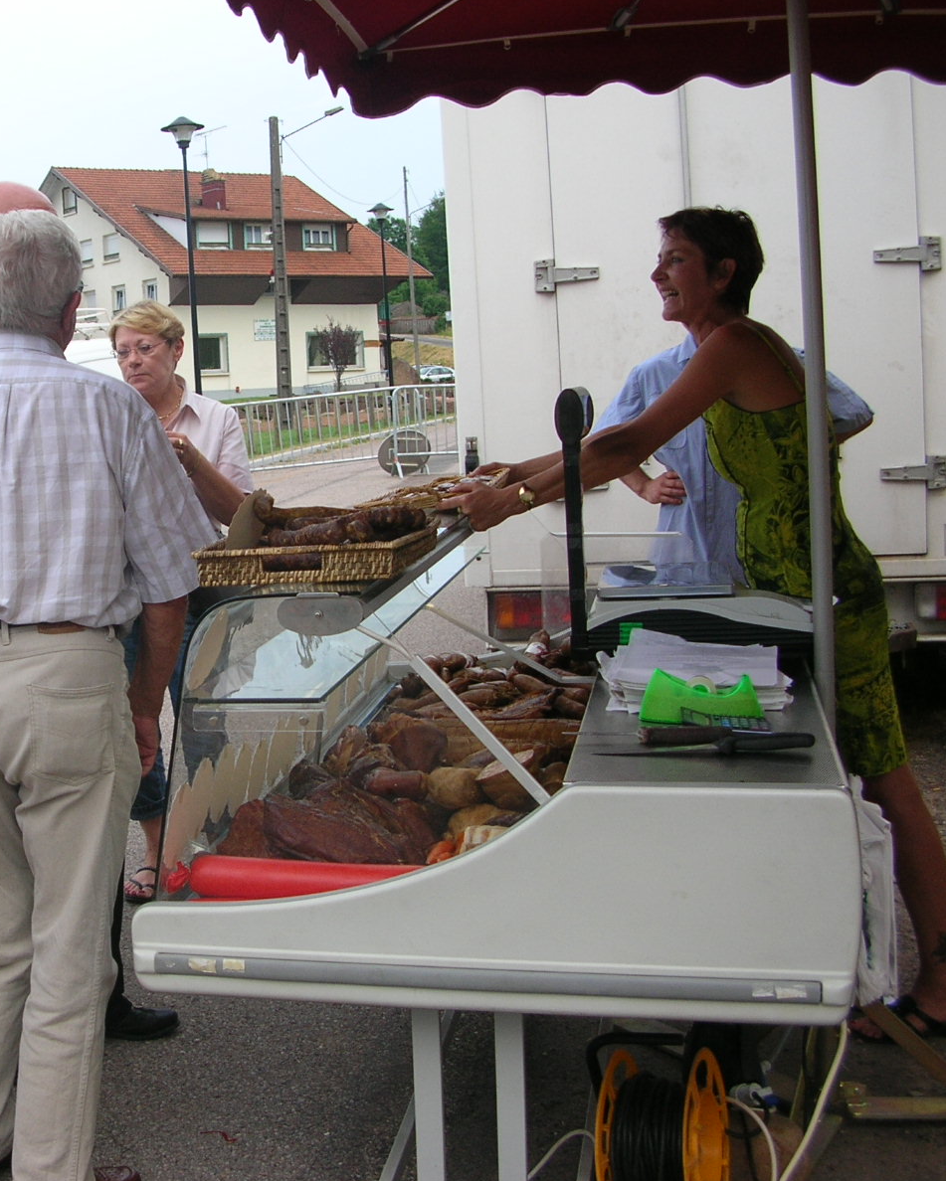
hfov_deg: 31.8
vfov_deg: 40.3
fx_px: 1609
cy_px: 587
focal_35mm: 46
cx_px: 168
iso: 50
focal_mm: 5.8
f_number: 2.8
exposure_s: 1/200
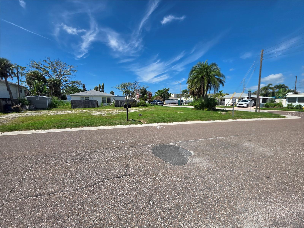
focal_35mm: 13
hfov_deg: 106.2
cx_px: 152
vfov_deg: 89.9
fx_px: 114
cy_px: 114
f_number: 1.9
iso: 40
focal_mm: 2.2
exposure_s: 1/2812
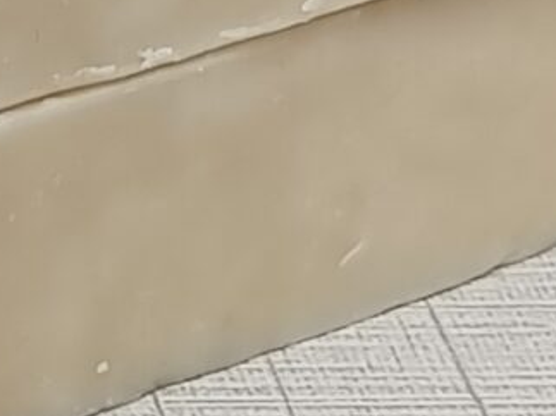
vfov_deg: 4.0
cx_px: -880
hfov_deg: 5.1
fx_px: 5989
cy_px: -177
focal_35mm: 373
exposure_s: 1/101
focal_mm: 7.08
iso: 64
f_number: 4.5
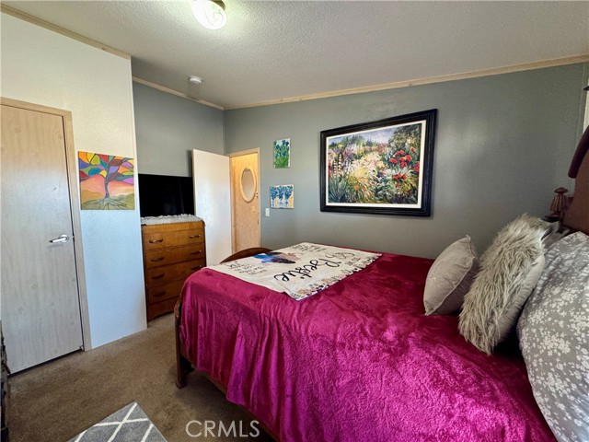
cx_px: 294
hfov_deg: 102.1
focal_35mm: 14
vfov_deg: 85.7
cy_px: 221
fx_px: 238
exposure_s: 1/60
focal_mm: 2.22
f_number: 2.2
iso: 500
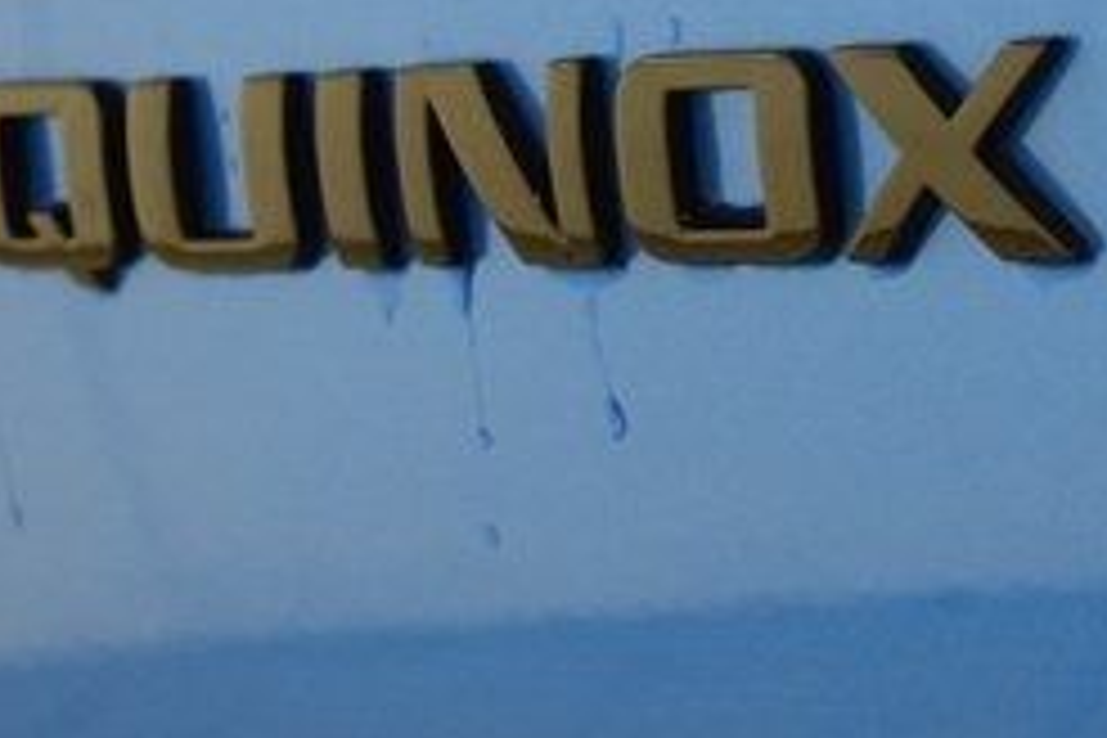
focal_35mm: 164
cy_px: 191
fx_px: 5043
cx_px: 927
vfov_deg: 8.4
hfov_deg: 12.5
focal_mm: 42
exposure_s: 1/60
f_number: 5.3
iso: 4000
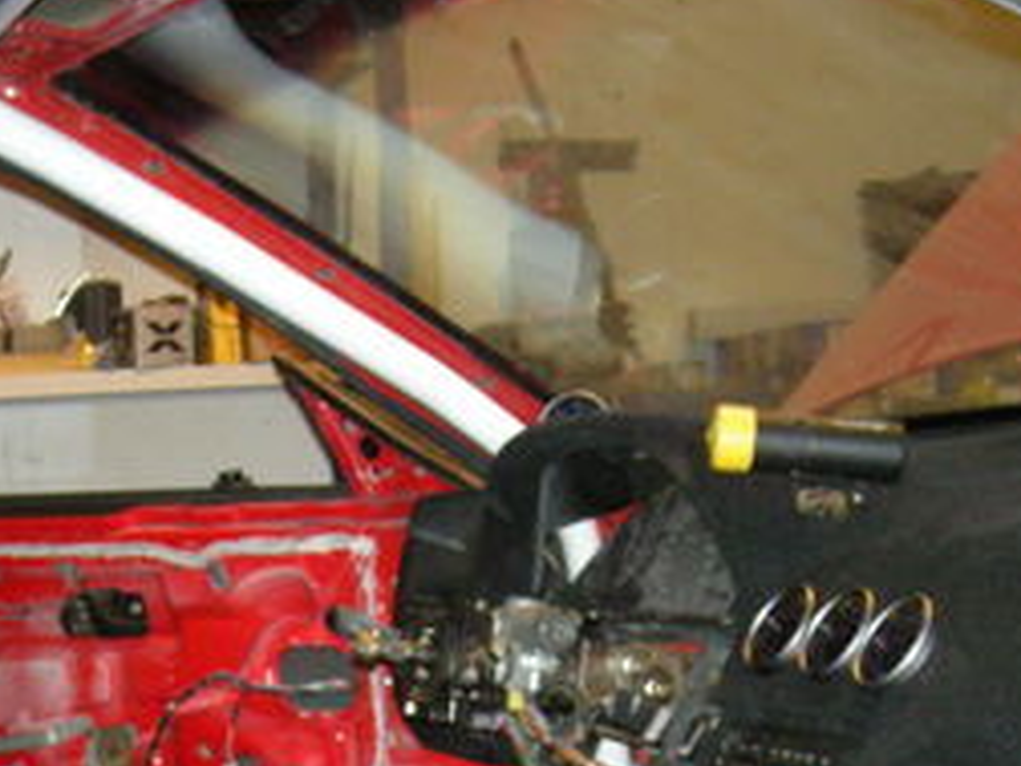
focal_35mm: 89
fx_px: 2625
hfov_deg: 21.8
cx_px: 239
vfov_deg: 16.0
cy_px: 912
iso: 280
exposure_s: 1/60
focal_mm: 5.7
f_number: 2.8
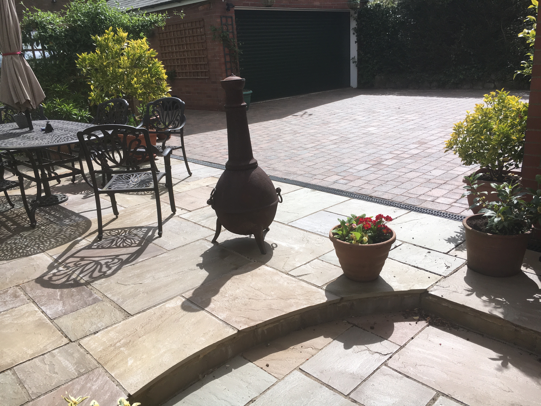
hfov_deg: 61.7
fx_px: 453
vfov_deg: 48.2
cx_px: 270
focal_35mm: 29
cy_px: 203
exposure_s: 1/2198
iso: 32
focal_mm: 4.15
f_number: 2.2
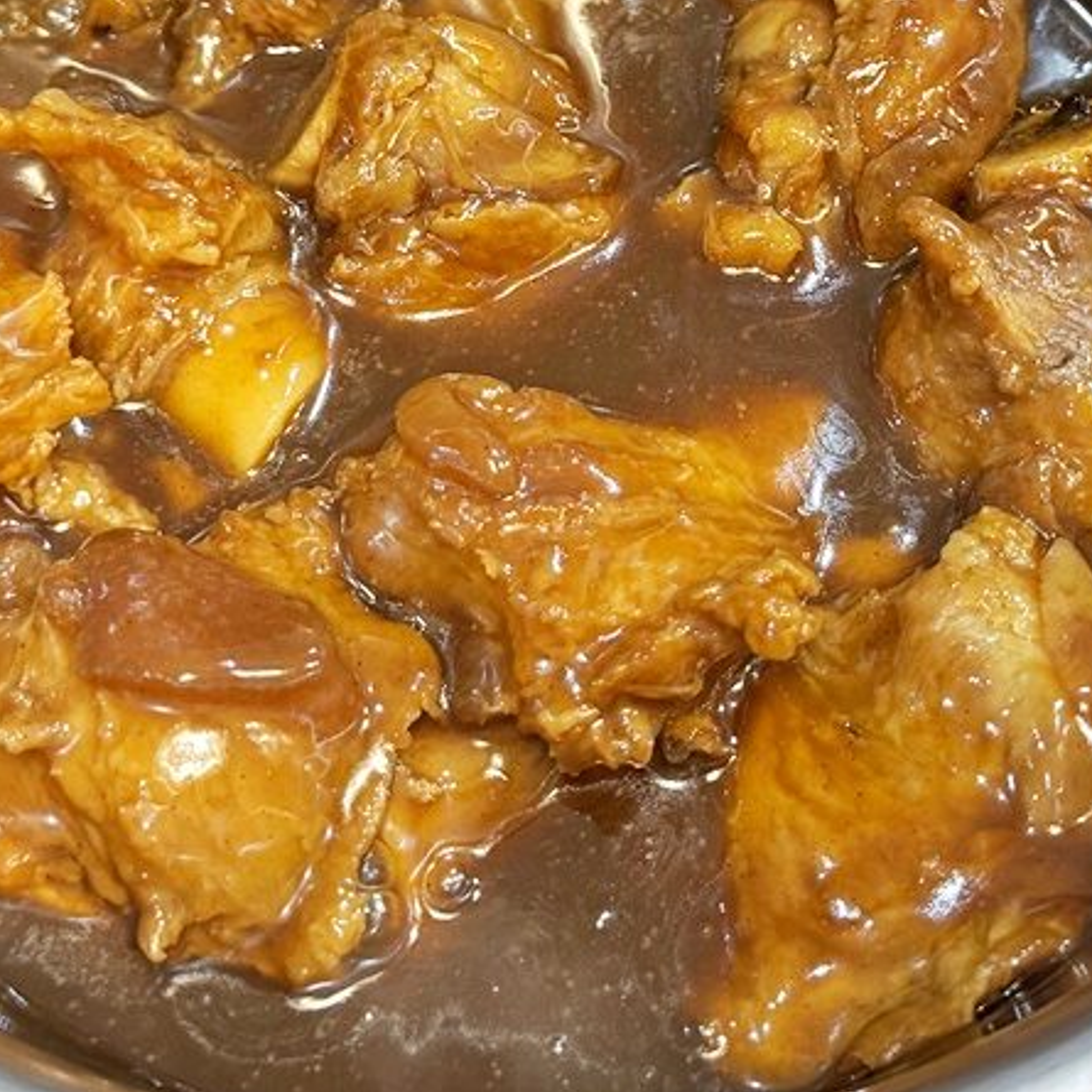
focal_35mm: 61
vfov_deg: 27.6
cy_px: 211
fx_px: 2177
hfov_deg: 28.1
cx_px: 658
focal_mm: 6.76
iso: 320
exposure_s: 1/60
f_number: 1.78
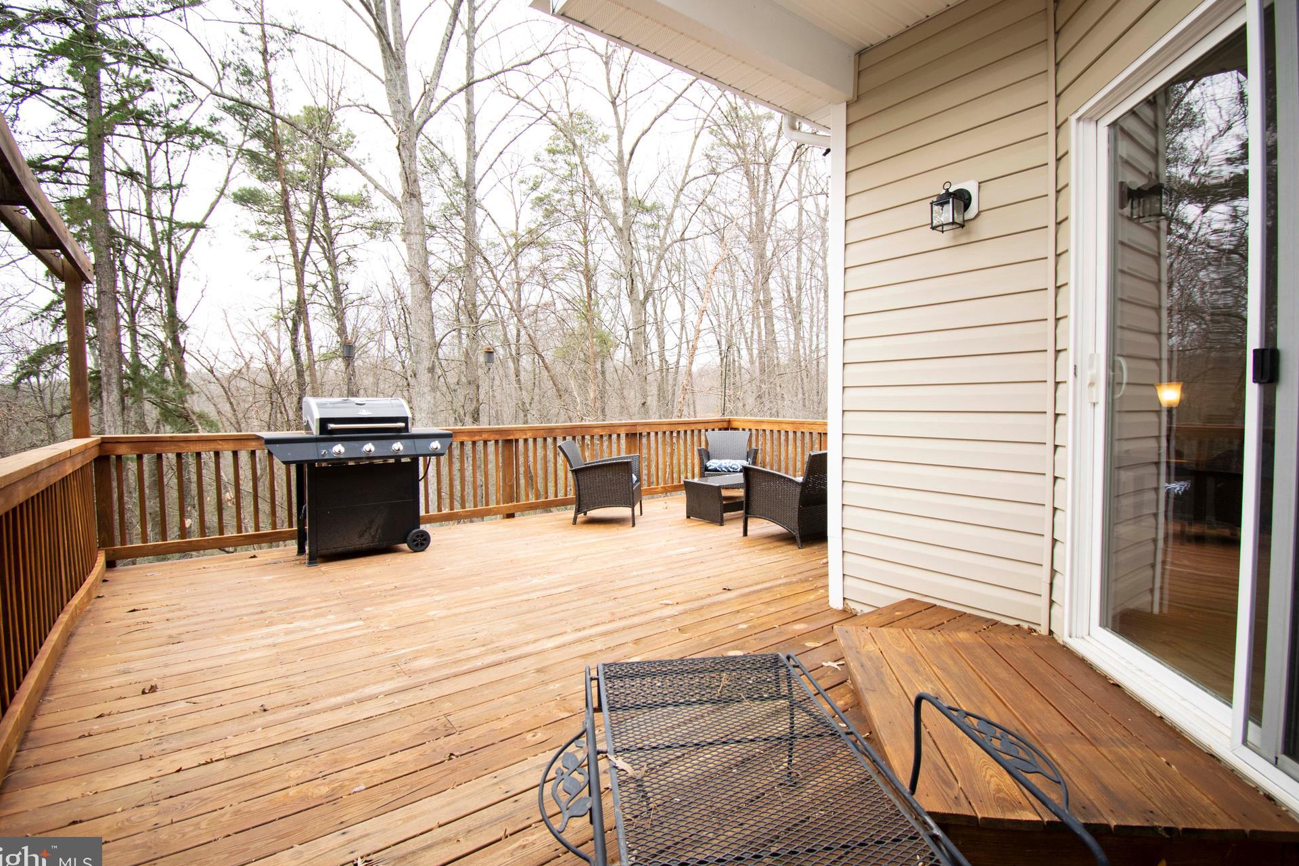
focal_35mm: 16
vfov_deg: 73.7
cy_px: 425
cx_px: 645
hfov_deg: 96.7
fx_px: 577
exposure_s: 1/100
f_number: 4.5
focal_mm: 10
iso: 200
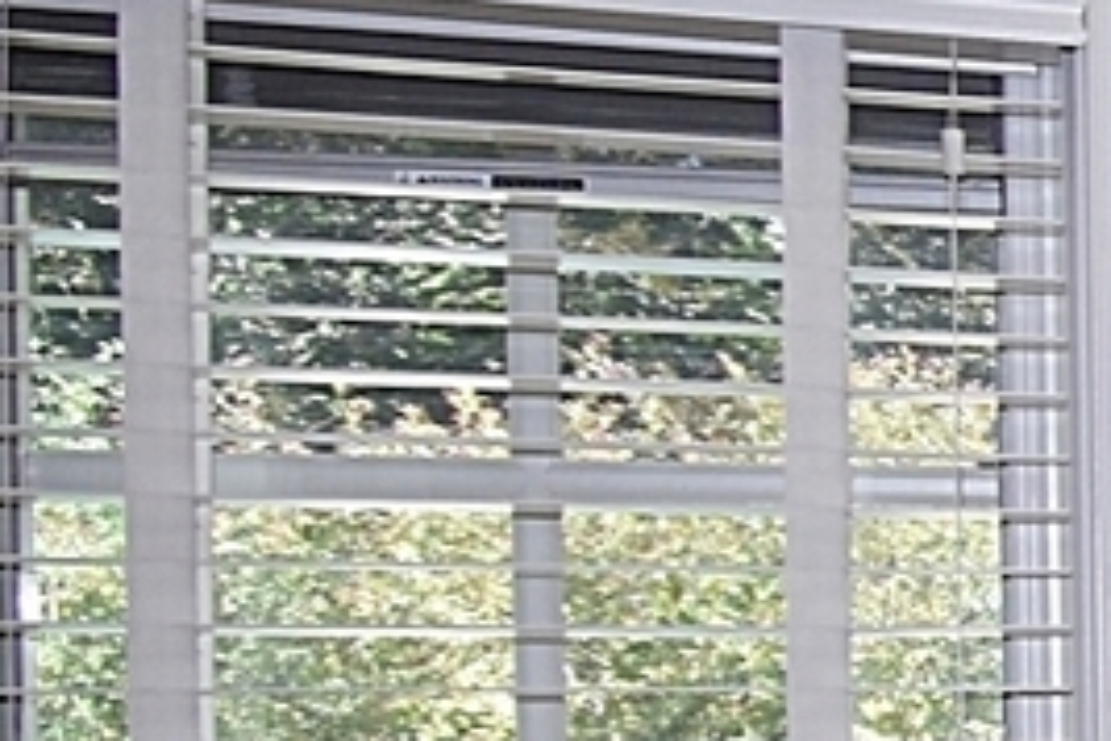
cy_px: 720
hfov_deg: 11.8
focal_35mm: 105
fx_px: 3225
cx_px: 3225
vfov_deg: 13.0
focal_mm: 11.5
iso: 180
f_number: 5.6
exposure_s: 1/125
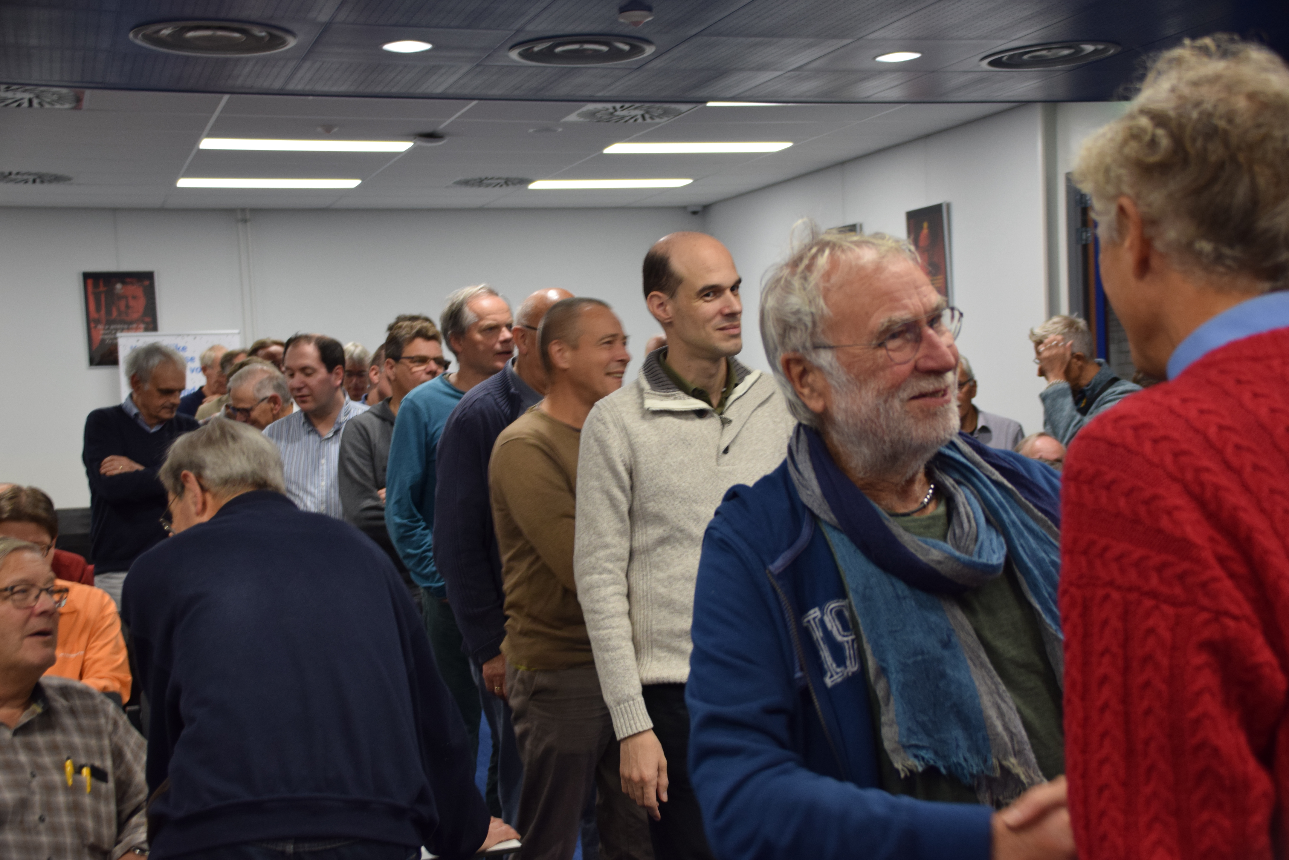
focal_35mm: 48
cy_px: 430
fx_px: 1719
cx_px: 644
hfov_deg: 41.1
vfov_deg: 28.1
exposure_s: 1/60
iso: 560
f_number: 4.2
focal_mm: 32
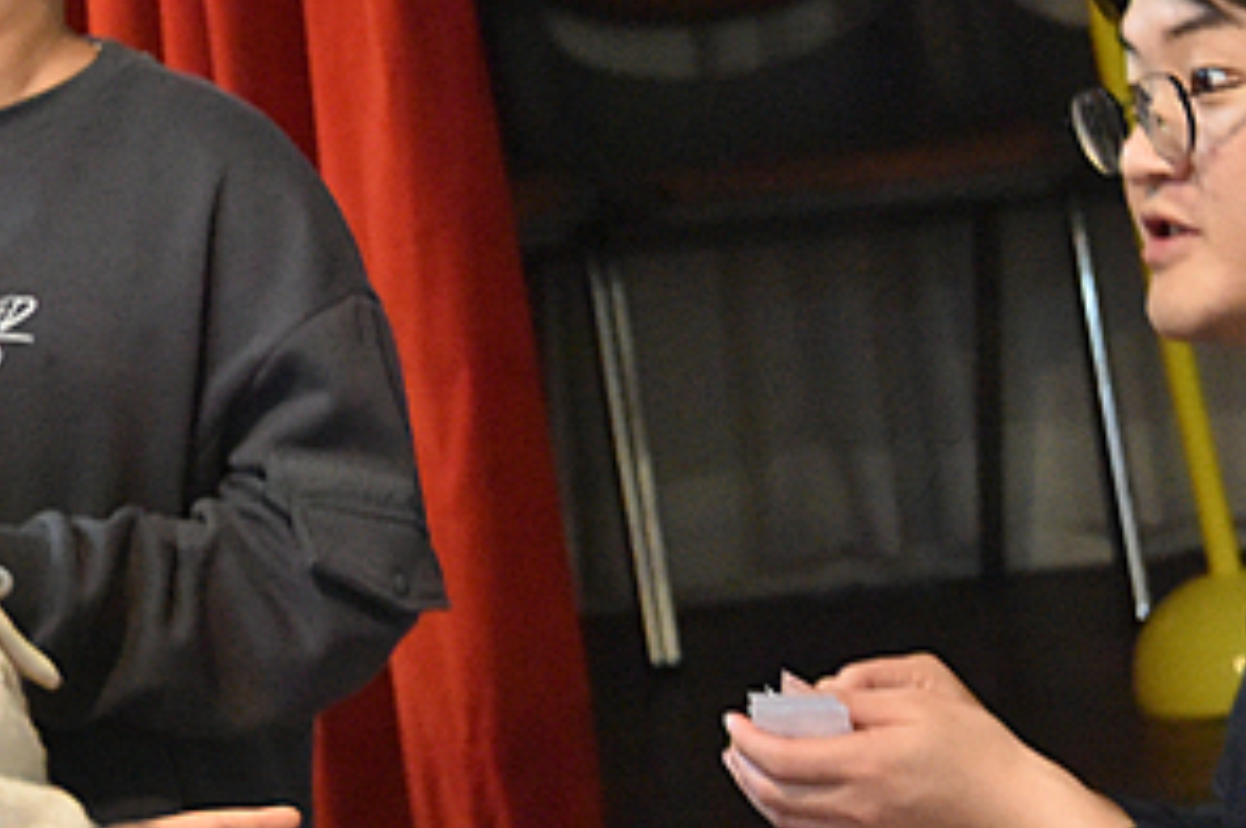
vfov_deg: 4.5
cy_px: -158
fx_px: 10510
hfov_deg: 6.7
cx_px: -161
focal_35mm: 304
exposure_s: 1/125
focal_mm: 112
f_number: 5.6
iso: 9000
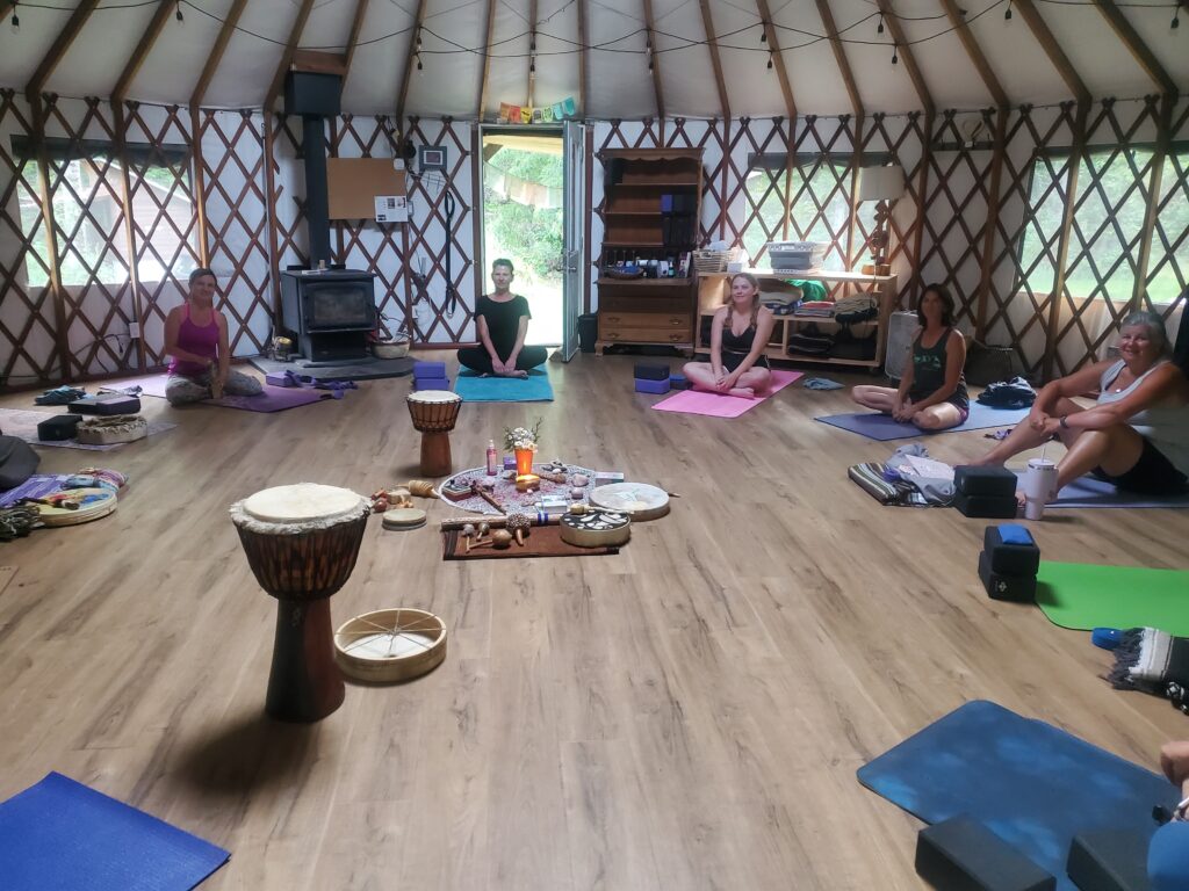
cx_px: 594
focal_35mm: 26
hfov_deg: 67.3
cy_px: 446
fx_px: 893
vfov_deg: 53.1
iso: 500
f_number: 1.5
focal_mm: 4.3
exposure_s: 1/40
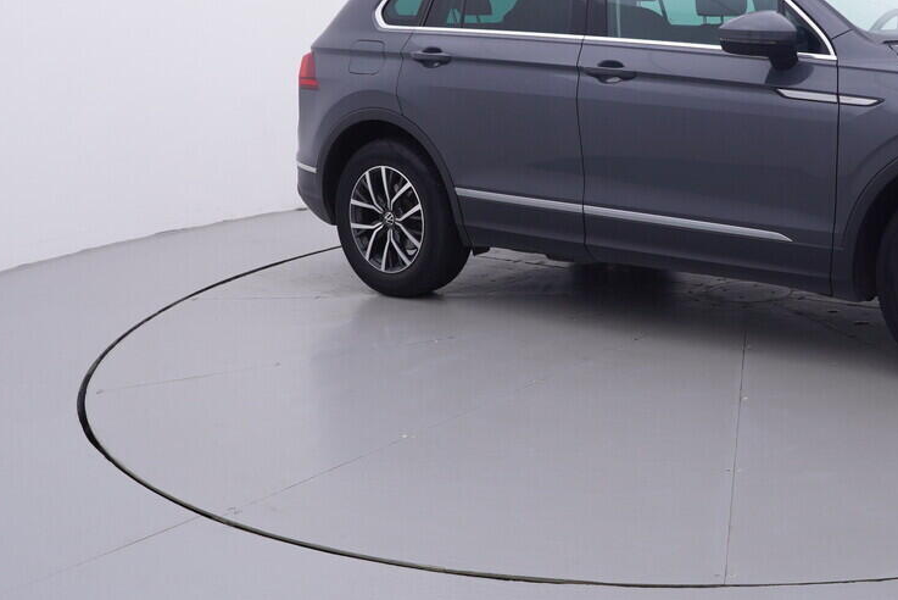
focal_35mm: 44
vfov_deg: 30.0
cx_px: 749
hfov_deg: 42.0
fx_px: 1097
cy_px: 146
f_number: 5
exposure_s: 1/80
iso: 200
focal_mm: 15
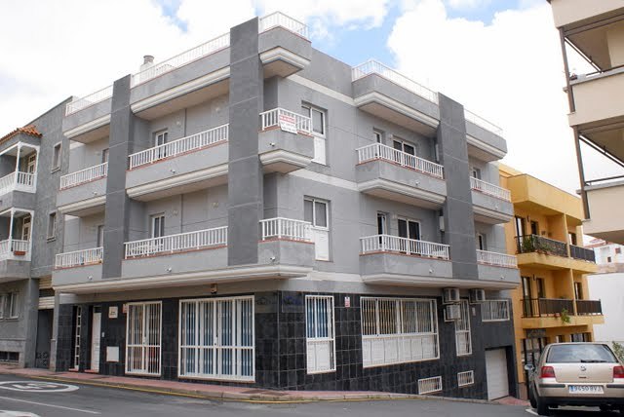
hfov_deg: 61.9
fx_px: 520
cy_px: 208
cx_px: 312
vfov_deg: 43.7
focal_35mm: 30
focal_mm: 20
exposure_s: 1/80
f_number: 10
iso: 100
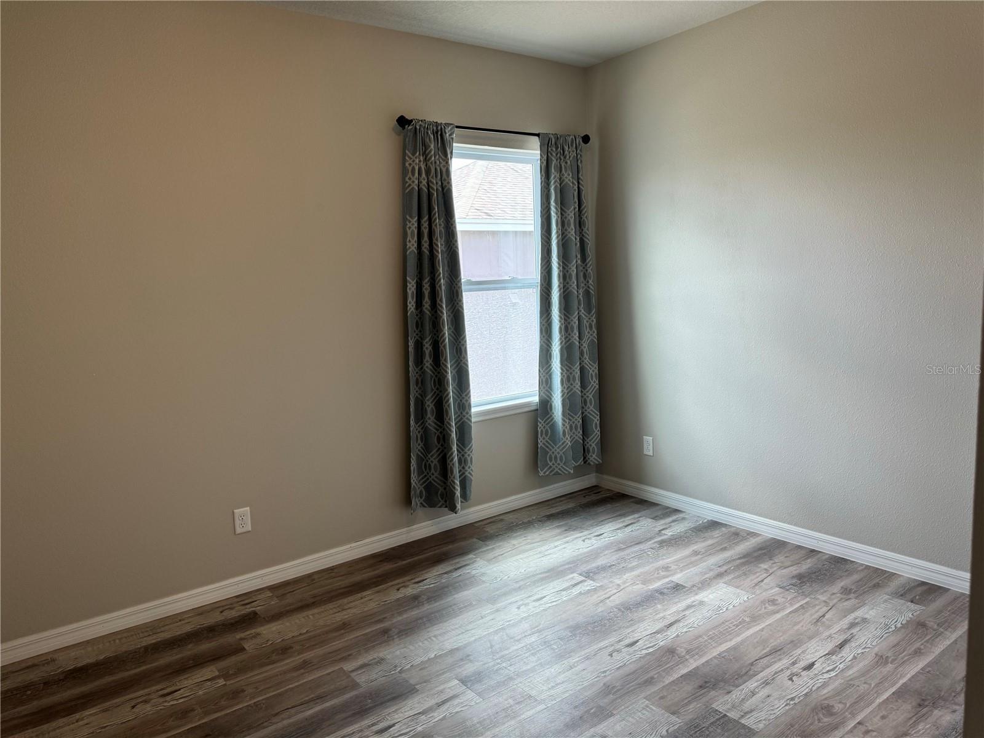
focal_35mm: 24
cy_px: 369
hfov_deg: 71.6
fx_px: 682
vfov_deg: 56.8
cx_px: 492
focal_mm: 6.76
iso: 100
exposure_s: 1/149
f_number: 1.78
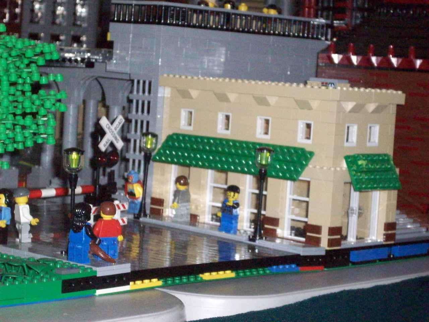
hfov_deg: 17.7
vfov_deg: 13.3
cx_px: 214
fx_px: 1376
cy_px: 161
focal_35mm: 111
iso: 800
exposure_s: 1/257
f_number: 5.2
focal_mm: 18.6
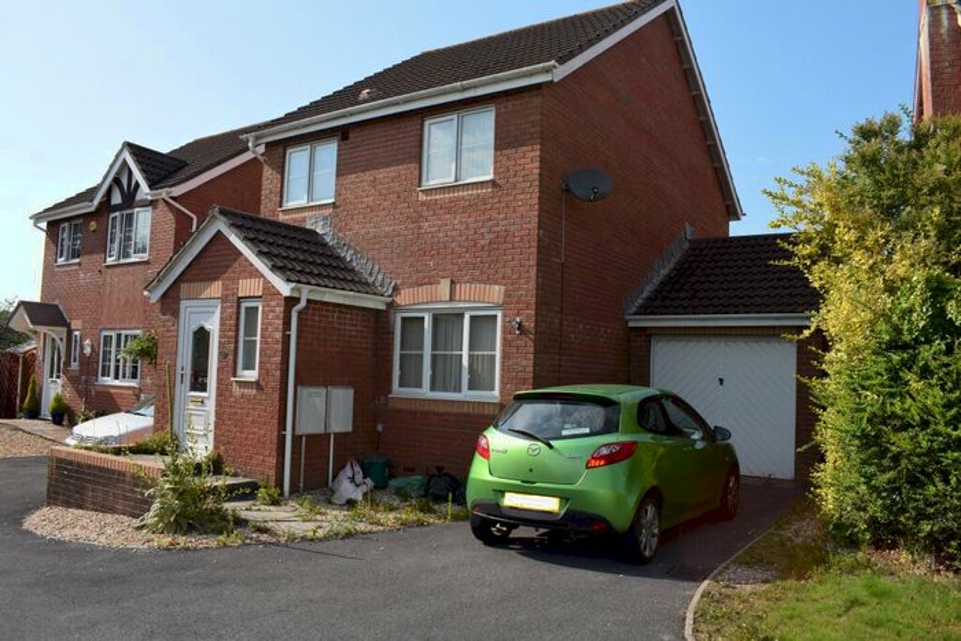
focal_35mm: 27
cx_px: 480
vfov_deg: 47.9
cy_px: 320
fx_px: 721
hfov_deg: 67.4
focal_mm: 18
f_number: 10
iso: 100
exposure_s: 1/200
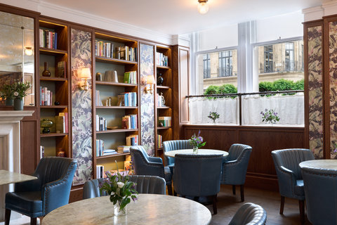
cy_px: 112
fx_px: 328
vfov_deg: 37.9
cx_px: 168
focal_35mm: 35
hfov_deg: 54.4
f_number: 14
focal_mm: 35
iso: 100
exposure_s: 2.5
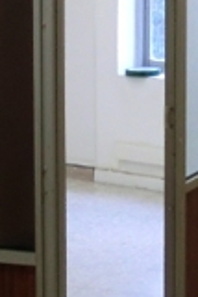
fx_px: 1301
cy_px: 120
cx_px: 205
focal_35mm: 158
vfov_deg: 13.0
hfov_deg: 8.6
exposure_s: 1/60
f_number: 3.2
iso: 100
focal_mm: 4.9
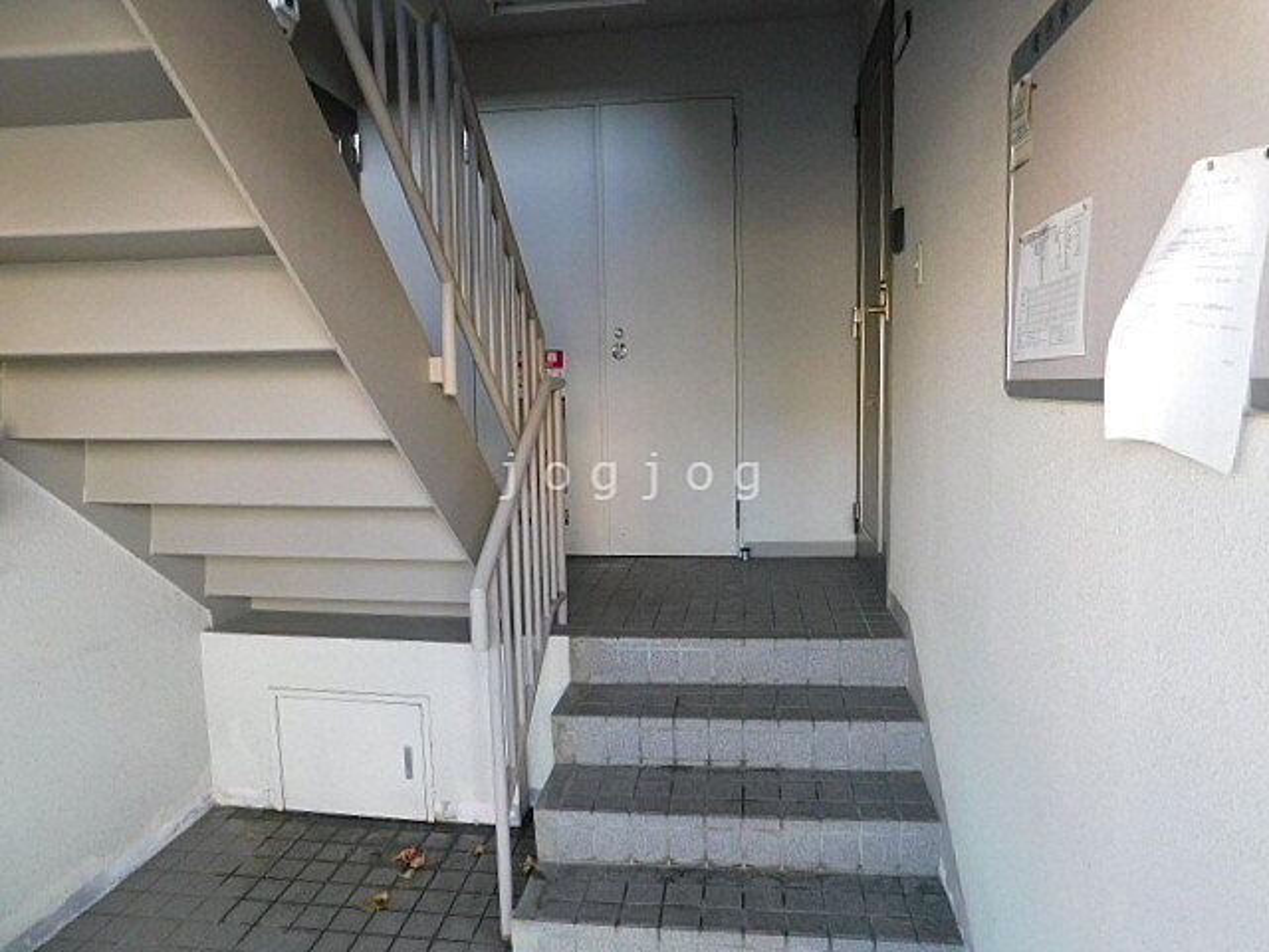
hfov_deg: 73.9
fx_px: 843
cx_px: 634
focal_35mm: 23
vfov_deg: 58.9
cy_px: 476
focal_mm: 4
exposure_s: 1/30
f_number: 3
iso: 140
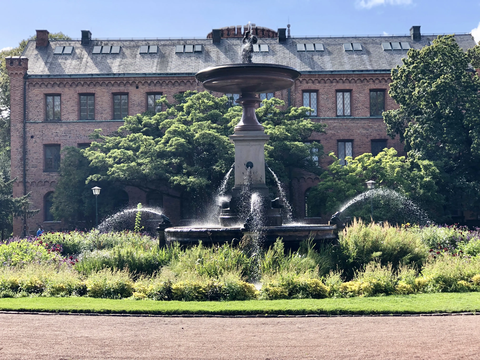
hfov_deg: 33.8
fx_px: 790
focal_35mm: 57
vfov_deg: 25.7
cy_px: 180
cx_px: 240
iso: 20
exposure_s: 1/223
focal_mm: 6.6
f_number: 2.8
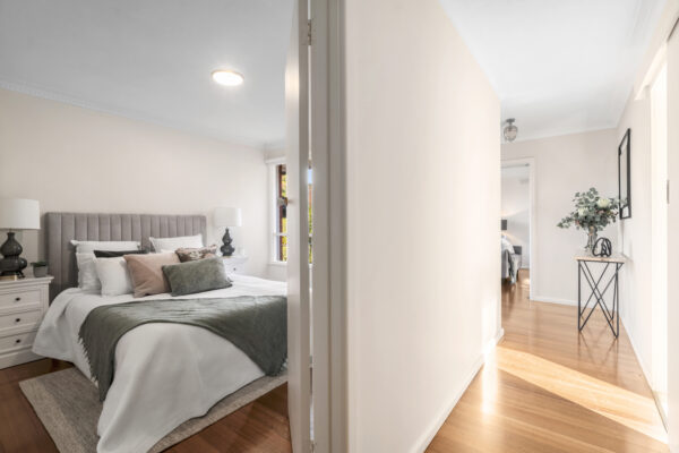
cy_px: 226
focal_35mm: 16
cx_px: 340
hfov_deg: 96.7
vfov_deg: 73.7
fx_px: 302
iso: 100
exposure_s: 1/2
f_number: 8
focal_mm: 16
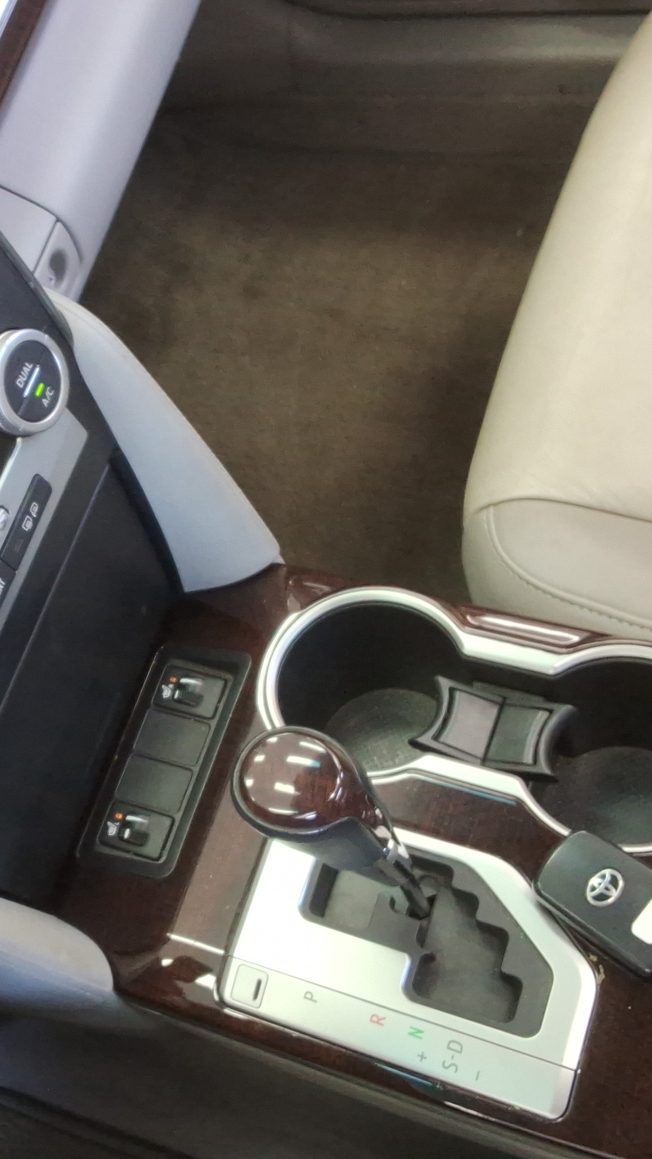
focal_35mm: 48
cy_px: 575
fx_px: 1475
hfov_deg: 24.0
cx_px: 30
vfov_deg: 42.9
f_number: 1.9
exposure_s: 1/40
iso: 80
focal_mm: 2.91
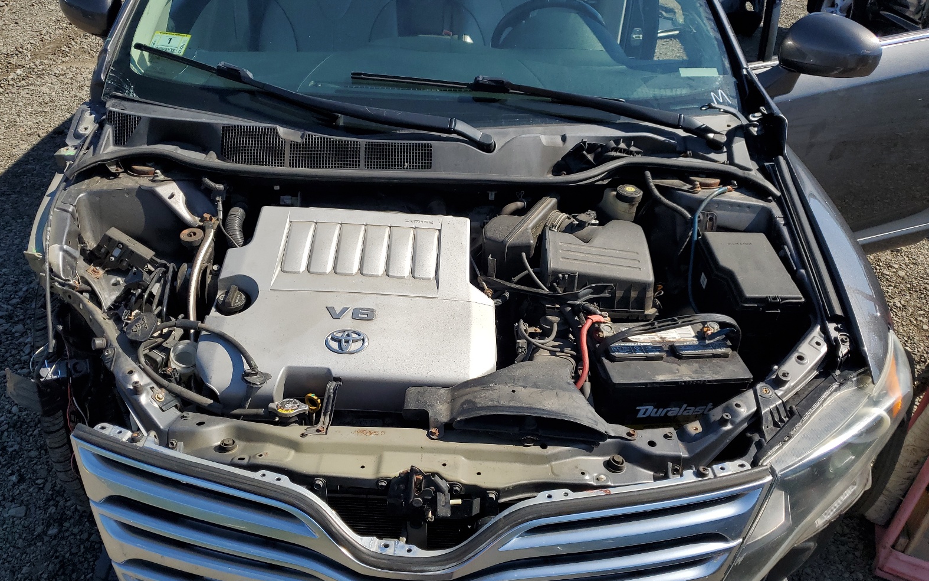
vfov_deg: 44.5
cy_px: 278
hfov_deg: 66.5
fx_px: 709
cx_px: 458
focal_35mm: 28
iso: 50
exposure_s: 1/3333
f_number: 1.5
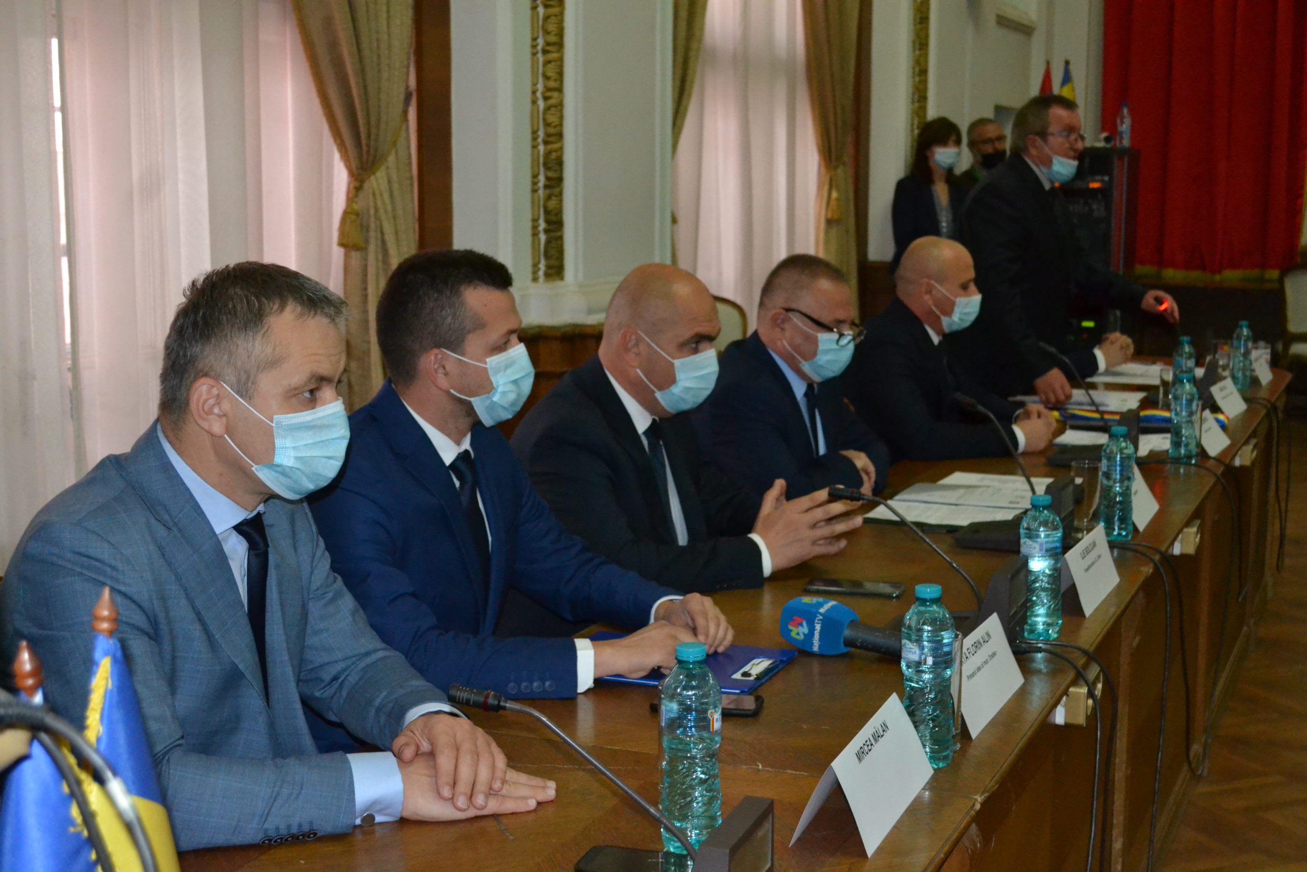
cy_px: 436
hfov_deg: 41.1
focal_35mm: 48
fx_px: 1743
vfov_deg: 28.1
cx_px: 654
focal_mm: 32
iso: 3200
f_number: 4.8
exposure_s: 1/60
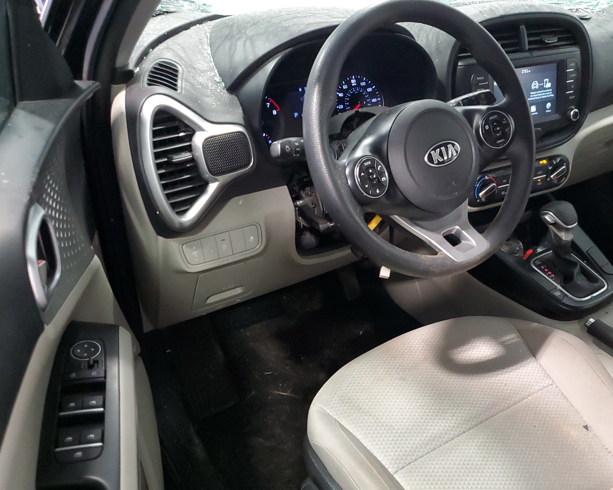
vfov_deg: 43.2
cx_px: 398
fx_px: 617
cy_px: 291
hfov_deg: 52.0
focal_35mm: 34
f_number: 1.5
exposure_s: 1/24
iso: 311
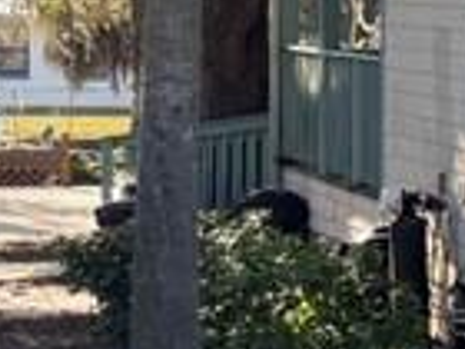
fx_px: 2351
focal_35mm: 175
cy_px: 226
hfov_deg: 8.4
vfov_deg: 8.5
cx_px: 1628
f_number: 1.78
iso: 100
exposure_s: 1/967
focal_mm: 6.76
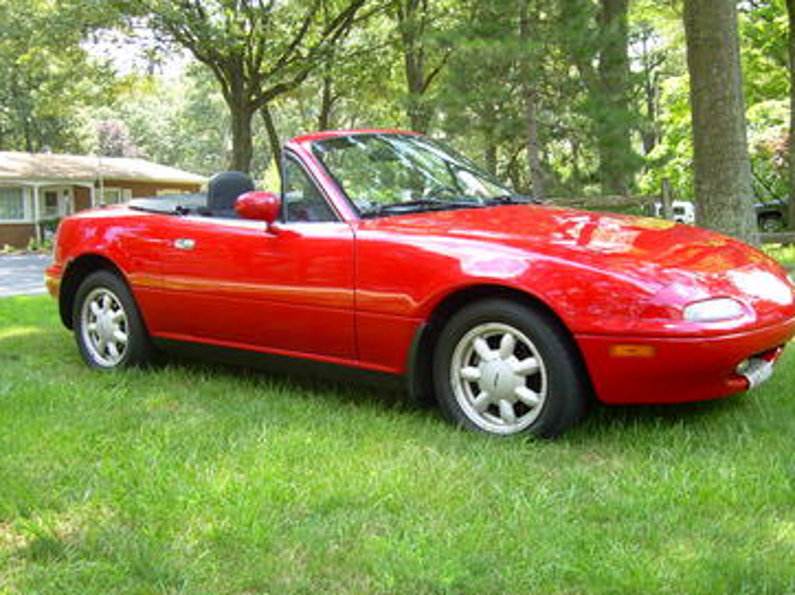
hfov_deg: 44.8
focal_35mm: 42
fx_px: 964
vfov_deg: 34.3
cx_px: 413
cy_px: 307
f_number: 2.8
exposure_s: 1/84.8
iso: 50
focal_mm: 6.3
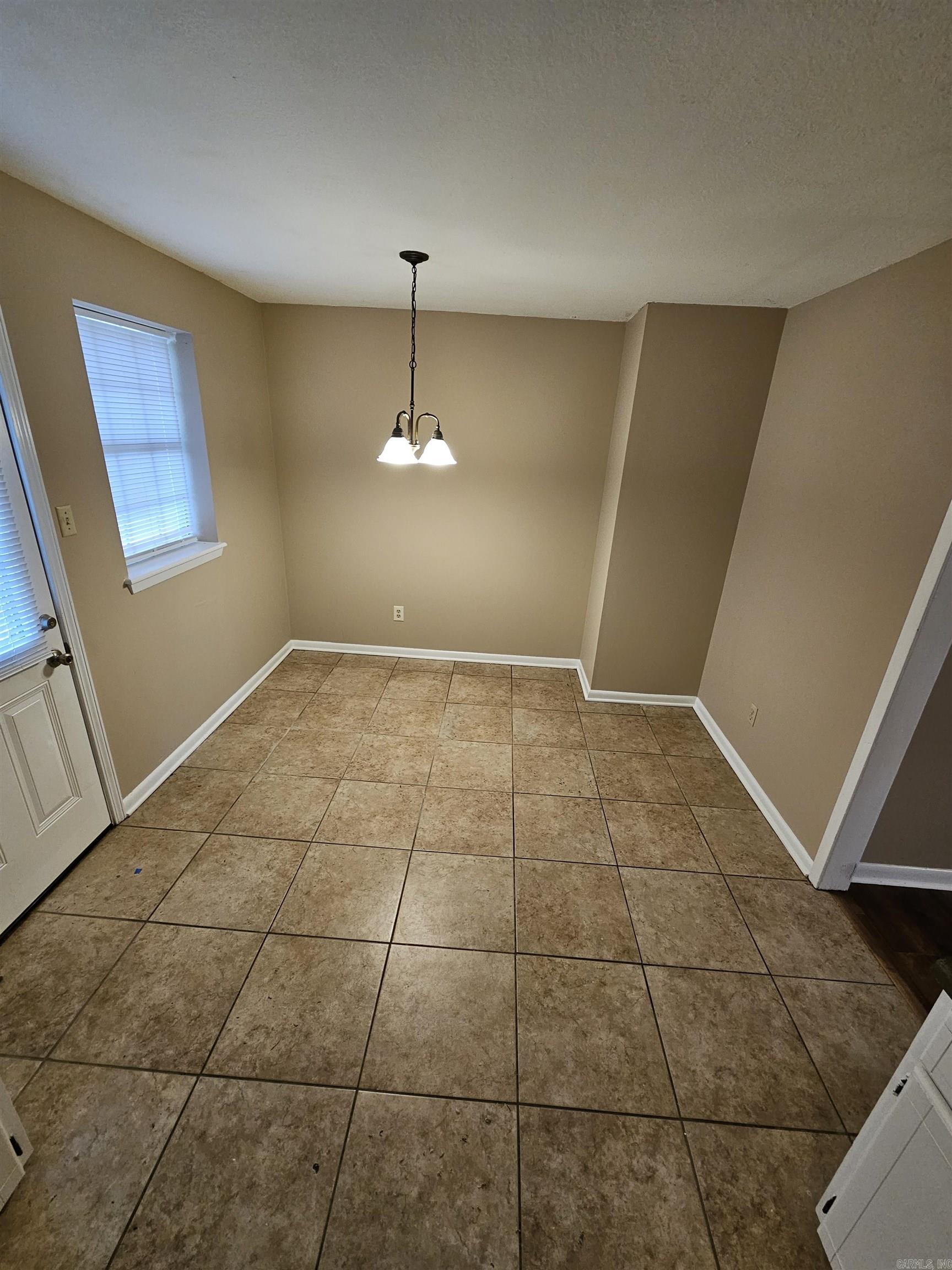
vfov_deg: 106.2
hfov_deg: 89.9
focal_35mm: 13
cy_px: 635
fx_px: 477
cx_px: 476
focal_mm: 2.2
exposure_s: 1/60
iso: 250
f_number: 2.2
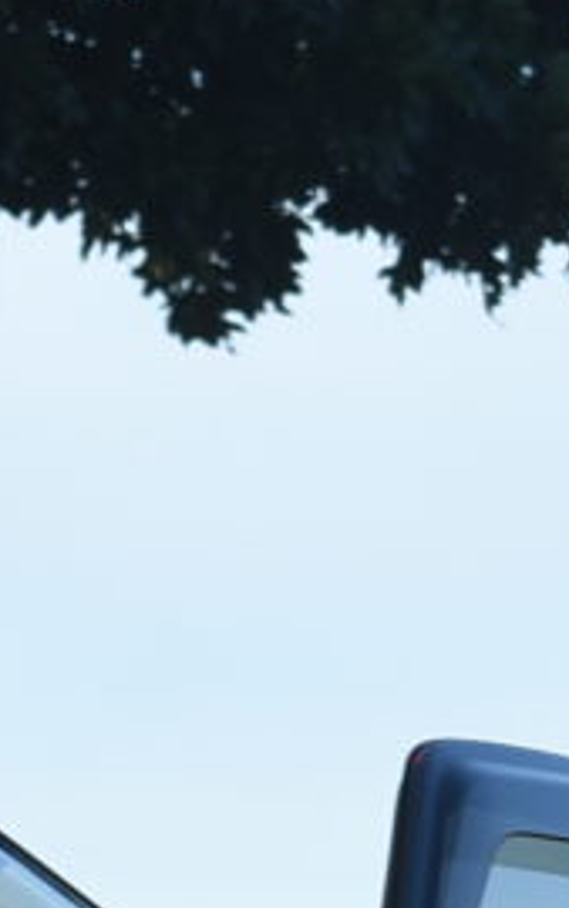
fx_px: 18564
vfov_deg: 2.8
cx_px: -842
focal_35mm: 749
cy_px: 930
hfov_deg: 1.7
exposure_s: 1/160
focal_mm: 86
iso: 100
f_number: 7.1
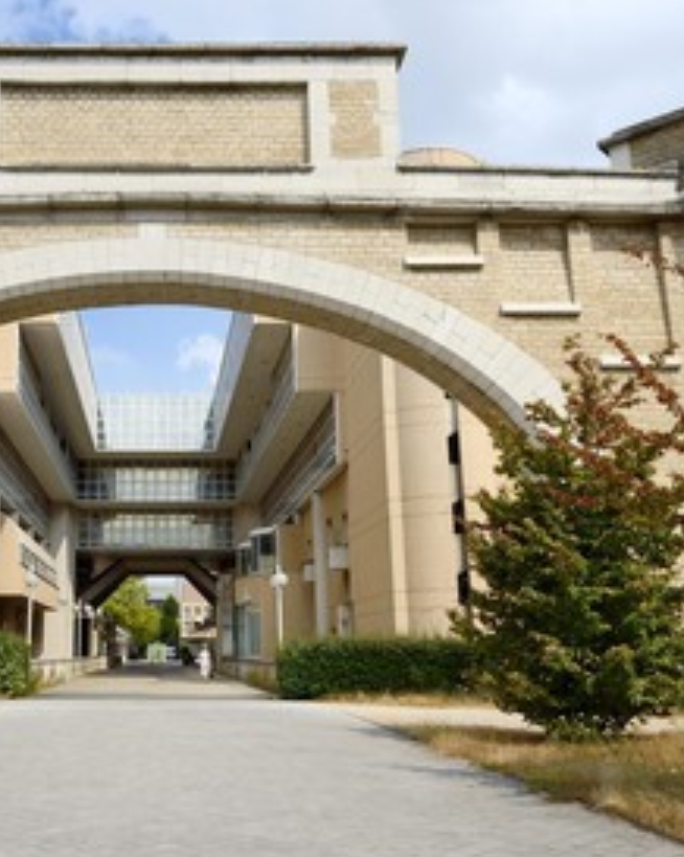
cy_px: 427
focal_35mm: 39
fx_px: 988
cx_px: 154
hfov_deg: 37.1
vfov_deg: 46.9
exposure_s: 1/1000
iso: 200
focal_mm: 27
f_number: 7.1
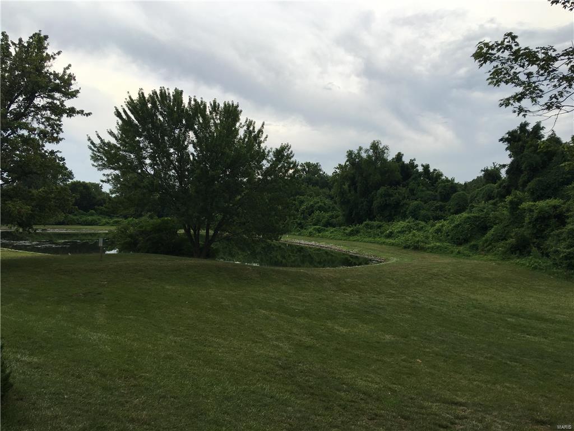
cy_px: 216
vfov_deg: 48.2
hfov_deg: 61.7
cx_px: 287
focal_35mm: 29
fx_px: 481
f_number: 2.2
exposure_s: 1/620
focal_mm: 4.15
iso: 25
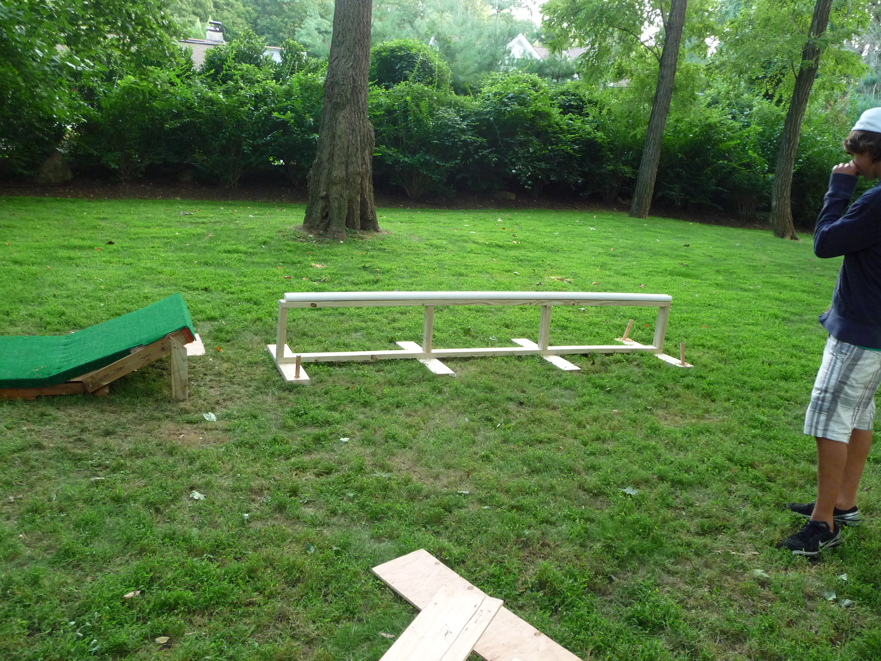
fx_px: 764
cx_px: 440
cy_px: 330
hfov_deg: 60.0
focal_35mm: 30
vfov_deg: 46.8
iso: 250
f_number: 3.4
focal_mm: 5
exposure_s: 1/30
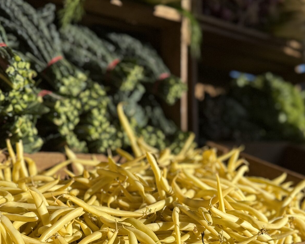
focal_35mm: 51
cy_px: 188
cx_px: 155
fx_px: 460
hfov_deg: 36.7
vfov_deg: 29.1
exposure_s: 1/4975
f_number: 1.78
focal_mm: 6.76
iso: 80
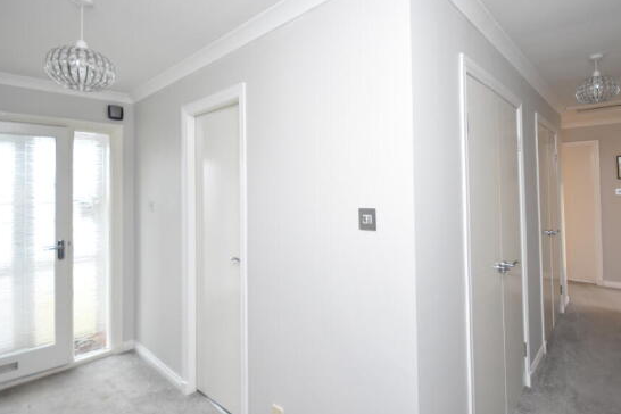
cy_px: 179
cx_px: 347
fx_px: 310
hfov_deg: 89.6
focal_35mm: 18
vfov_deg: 67.1
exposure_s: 1/60
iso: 1400
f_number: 4
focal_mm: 10
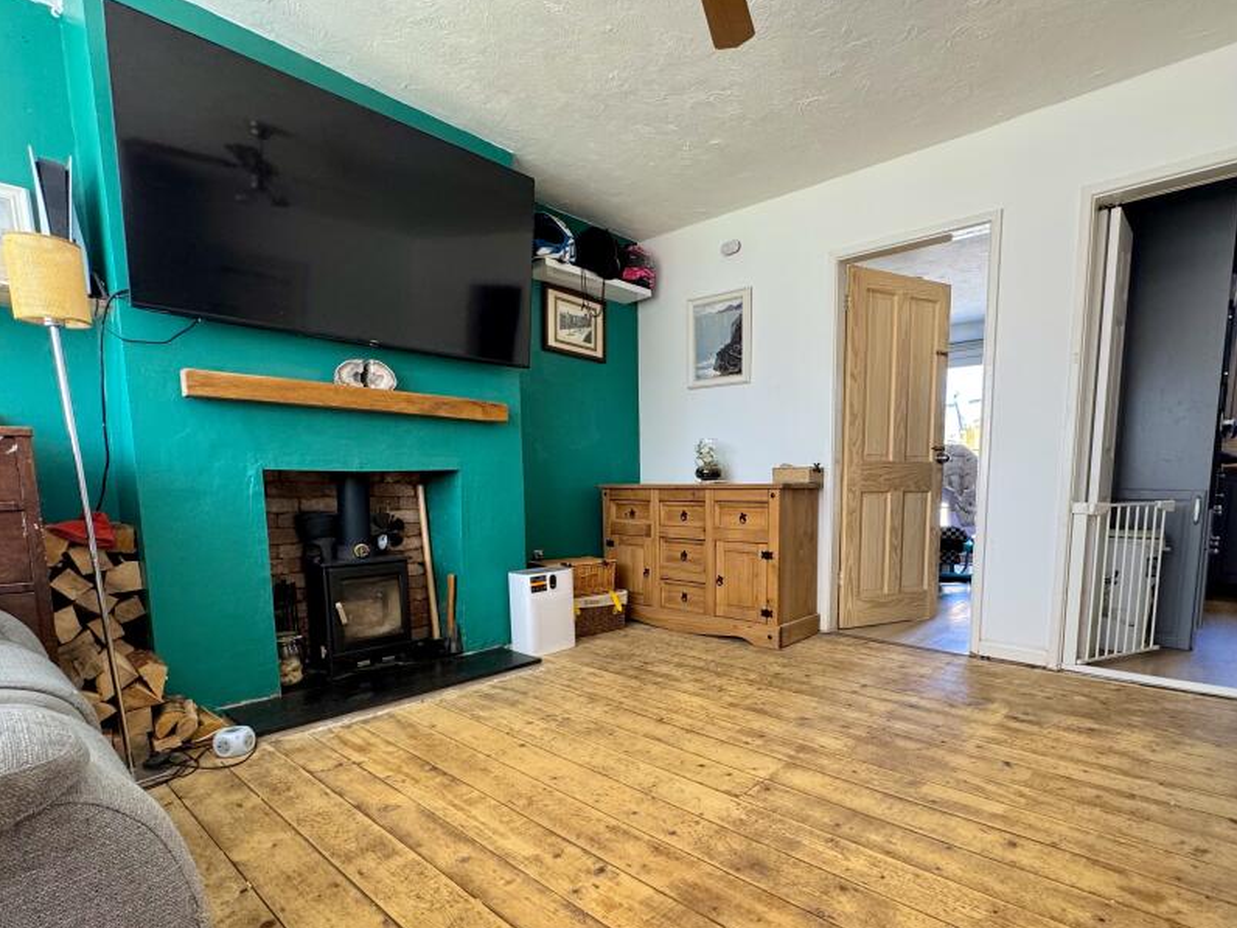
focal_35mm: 18
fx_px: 643
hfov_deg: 87.4
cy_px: 563
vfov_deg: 70.8
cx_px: 693
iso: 200
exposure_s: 1/99
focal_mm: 2.22
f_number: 2.2
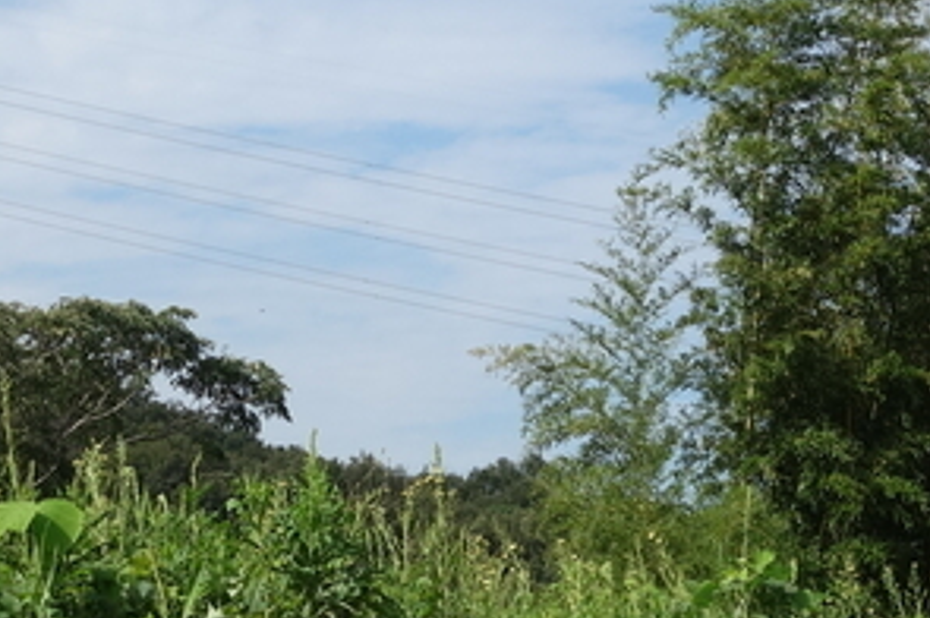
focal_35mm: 114
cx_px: 262
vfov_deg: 12.0
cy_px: 167
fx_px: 2942
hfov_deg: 17.9
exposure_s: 1/500
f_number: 5.6
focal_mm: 10.4
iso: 125
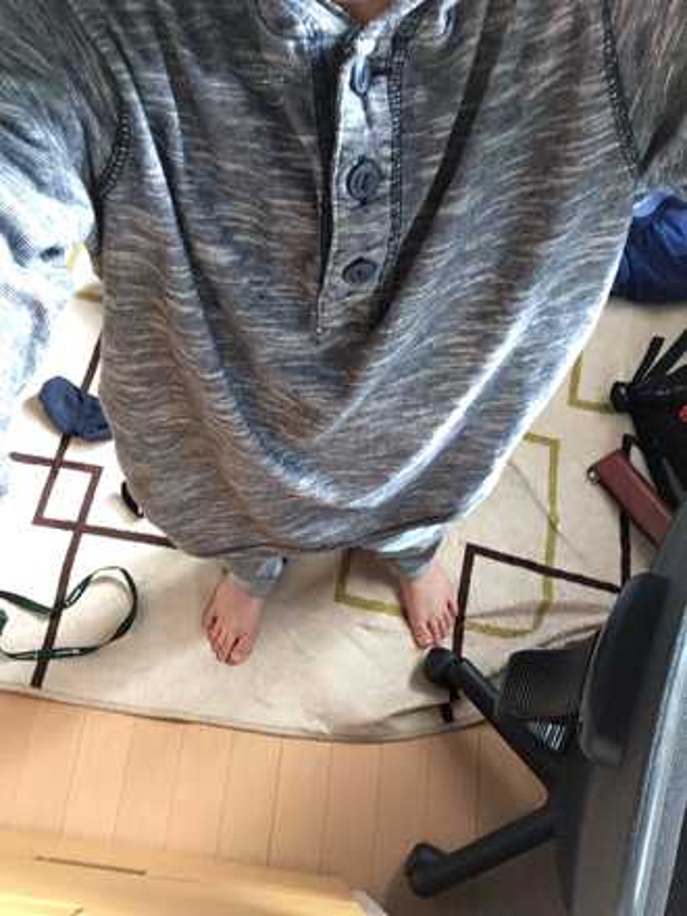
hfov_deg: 45.4
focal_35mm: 31
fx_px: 820
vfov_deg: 58.4
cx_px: 344
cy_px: 458
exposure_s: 1/30
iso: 200
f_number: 2.4
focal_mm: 2.15
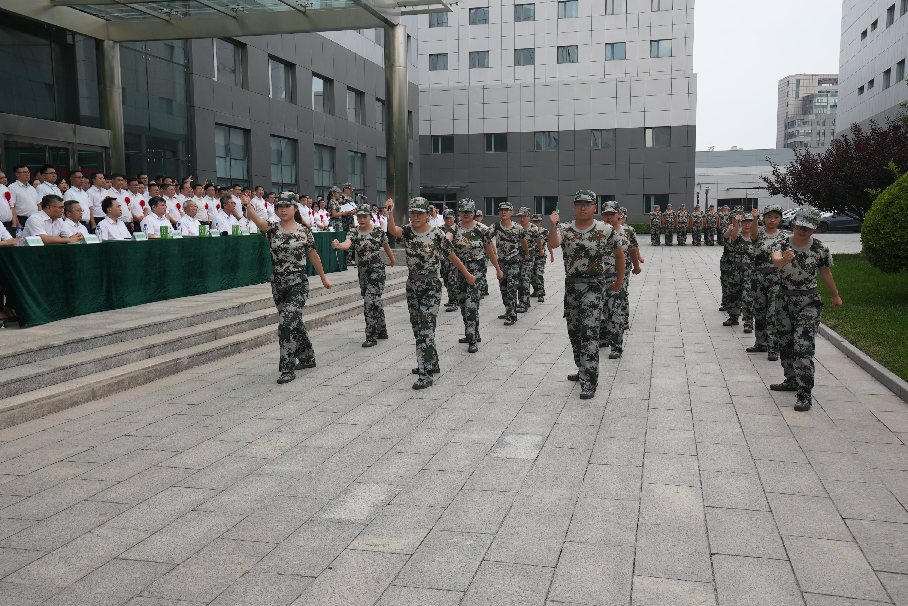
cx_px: 454
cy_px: 303
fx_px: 883
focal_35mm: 35
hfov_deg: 54.4
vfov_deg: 37.9
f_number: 4.5
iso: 80
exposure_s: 1/200
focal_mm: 35
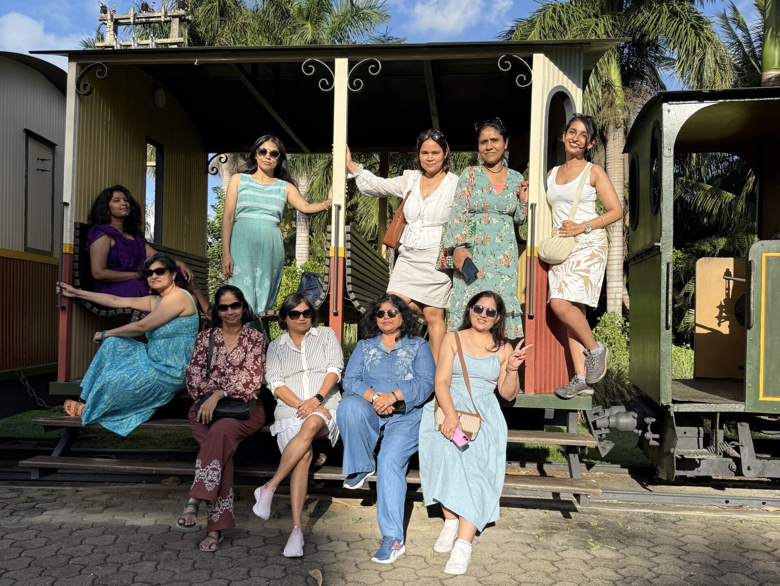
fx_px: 541
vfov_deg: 56.9
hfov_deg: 71.6
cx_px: 390
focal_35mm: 24
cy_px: 293
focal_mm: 6.76
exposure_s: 1/3425
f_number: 1.78
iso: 80
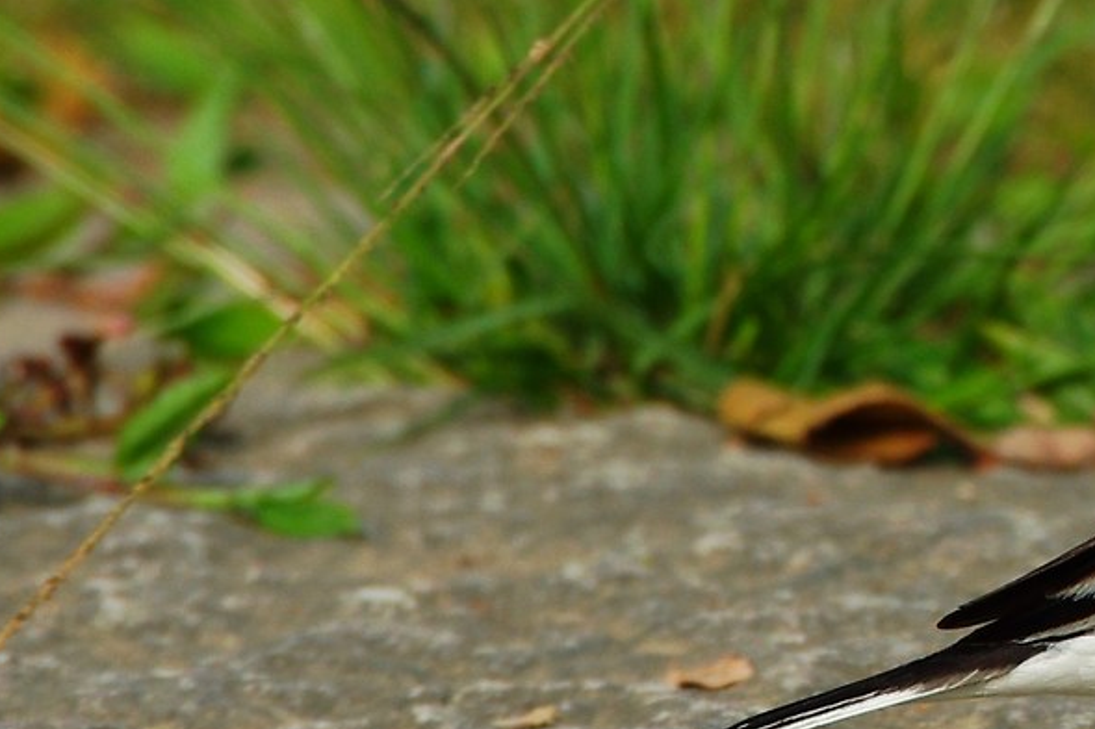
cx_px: 1342
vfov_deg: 0.5
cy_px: 104
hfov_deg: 0.8
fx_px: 83526
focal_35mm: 2747
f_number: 8
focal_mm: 450
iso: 320
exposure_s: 1/640
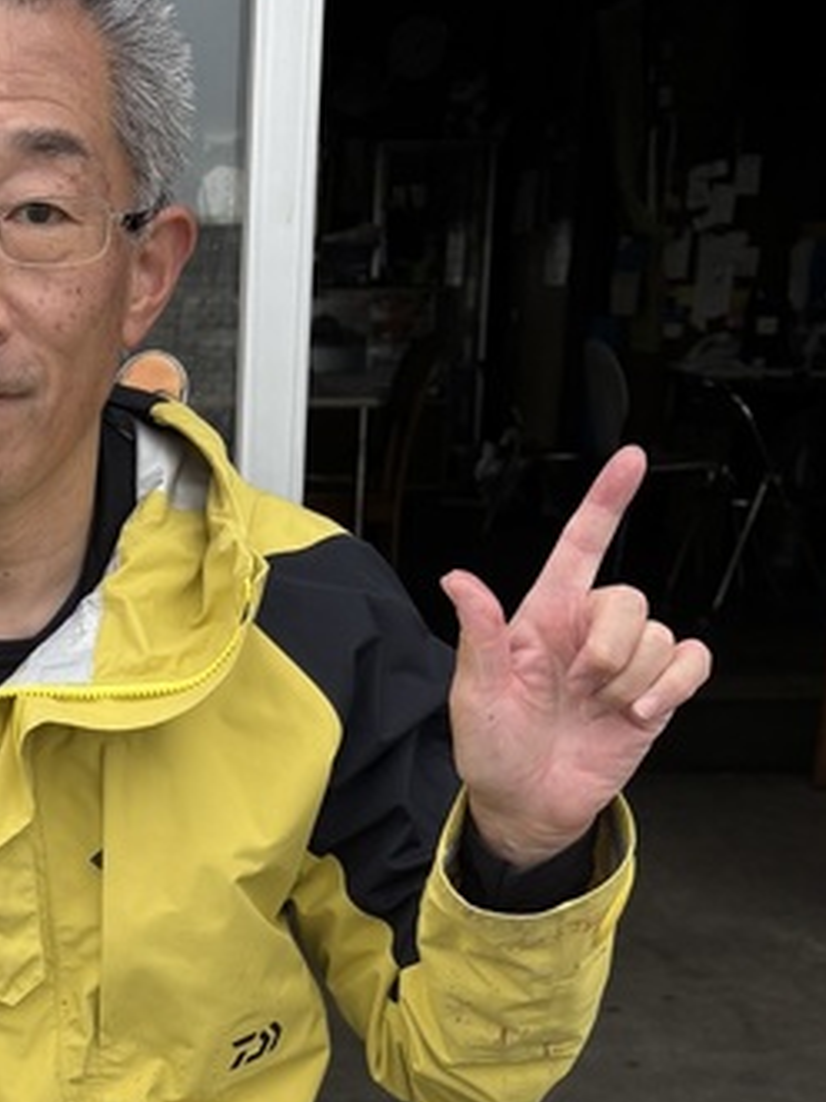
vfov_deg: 27.3
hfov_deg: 21.3
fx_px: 2133
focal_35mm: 67
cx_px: 47
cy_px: 1112
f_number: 1.6
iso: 50
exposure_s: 1/865
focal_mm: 5.96
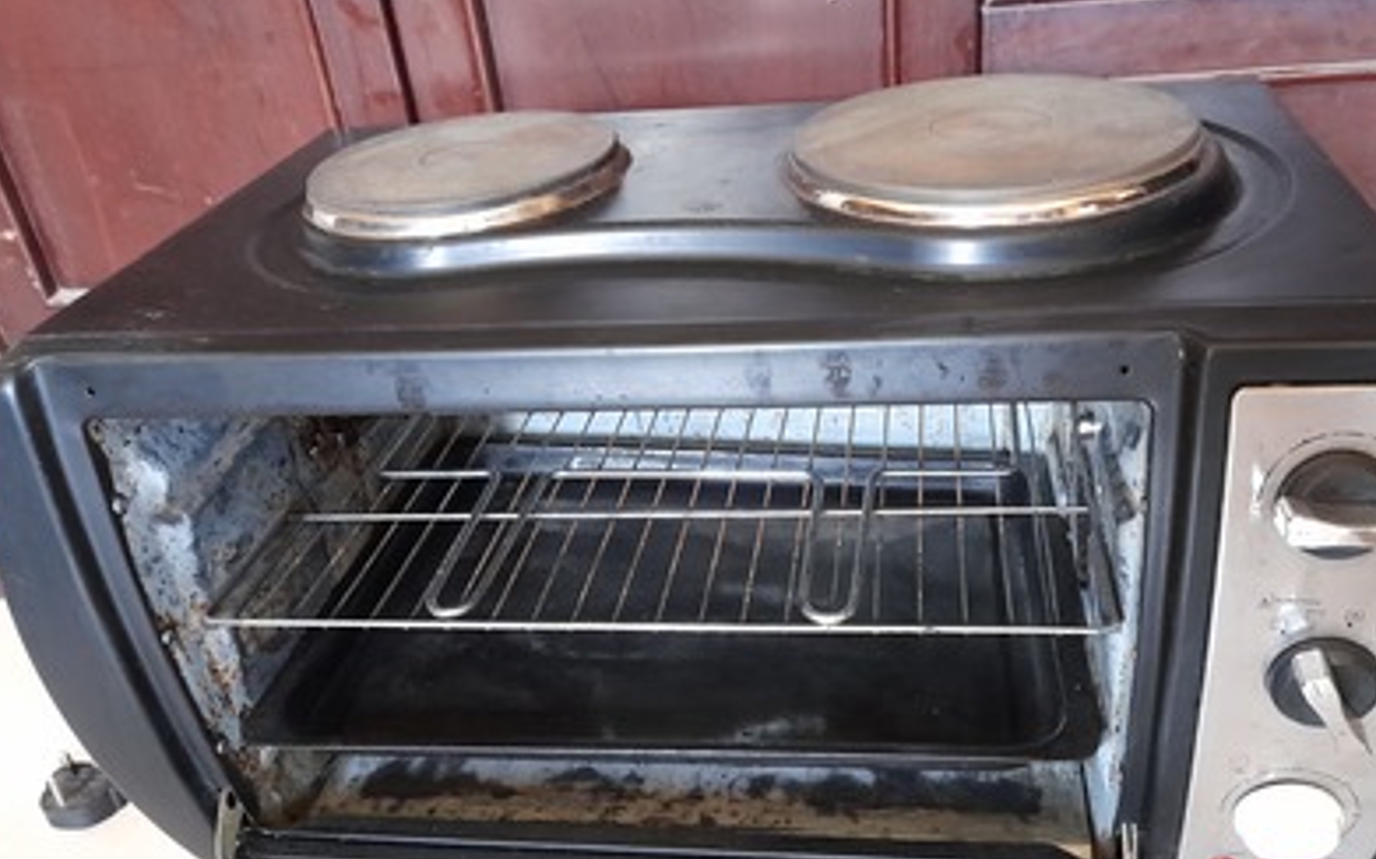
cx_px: 758
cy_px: 474
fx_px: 1162
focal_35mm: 31
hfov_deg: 61.1
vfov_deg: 40.5
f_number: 2
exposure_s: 1/20
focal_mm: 4.6
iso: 640
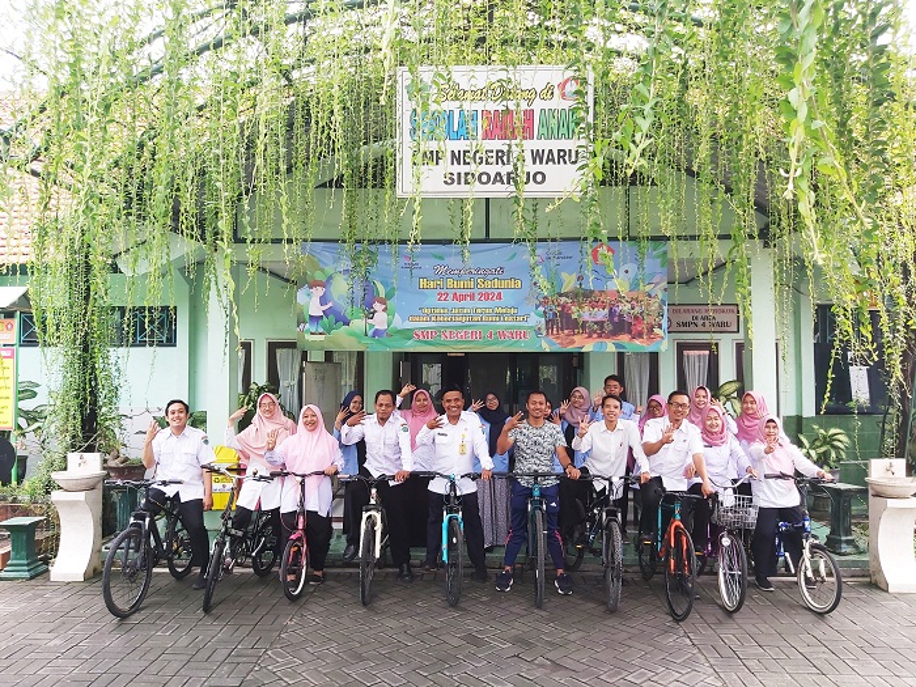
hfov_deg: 67.3
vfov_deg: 53.1
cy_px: 344
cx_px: 458
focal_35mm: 26
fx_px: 688
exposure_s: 1/121
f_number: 1.7
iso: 64
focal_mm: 3.92
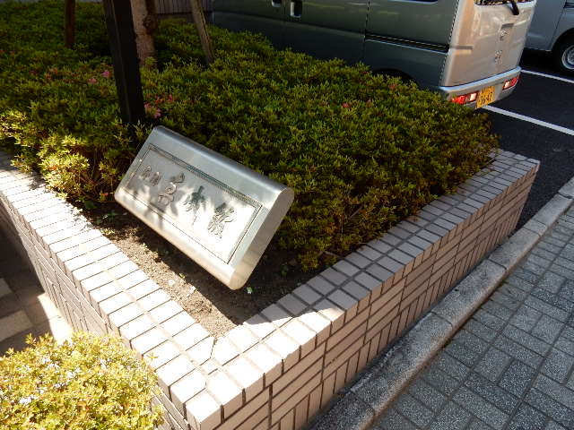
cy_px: 215
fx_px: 415
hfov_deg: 69.4
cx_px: 287
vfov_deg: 54.9
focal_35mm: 25
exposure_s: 1/250
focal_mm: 4.5
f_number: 3.7
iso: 125
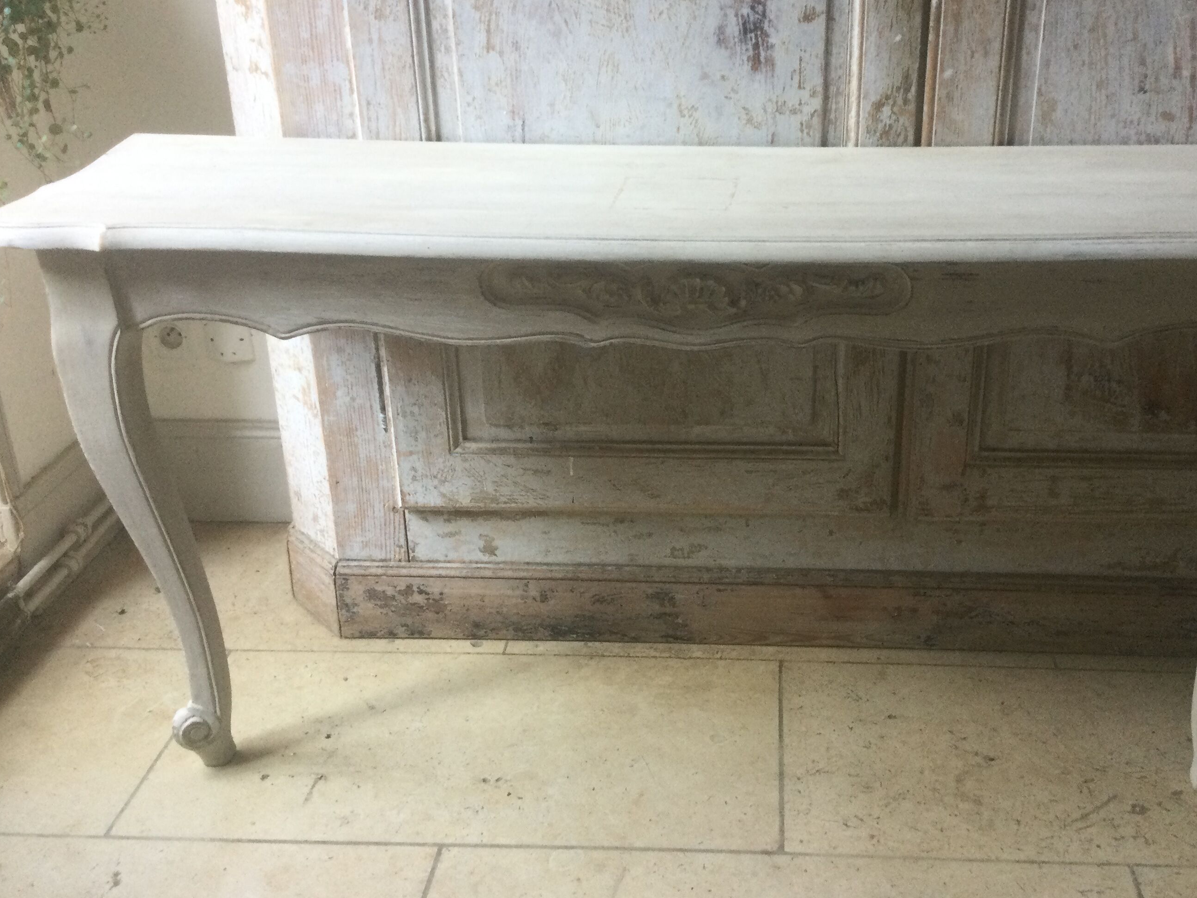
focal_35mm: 39
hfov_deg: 47.6
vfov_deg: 36.8
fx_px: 1349
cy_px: 438
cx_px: 717
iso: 80
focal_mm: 3.3
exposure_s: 1/33
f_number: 2.4
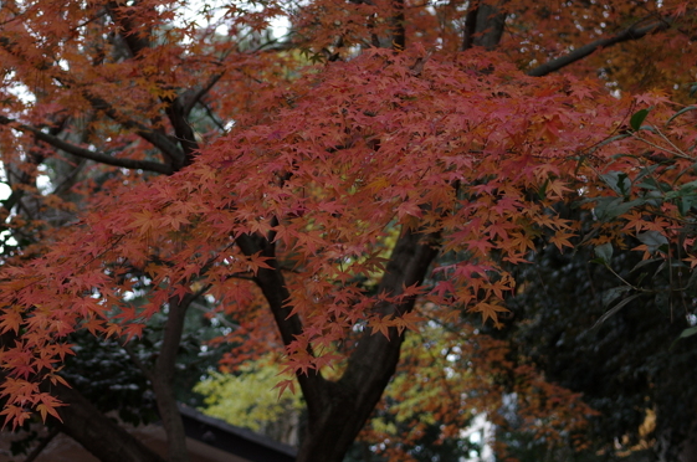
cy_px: 160
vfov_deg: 14.3
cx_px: 321
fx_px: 1836
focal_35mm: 95
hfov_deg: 21.5
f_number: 3.5
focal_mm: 35
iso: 100
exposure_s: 1/80
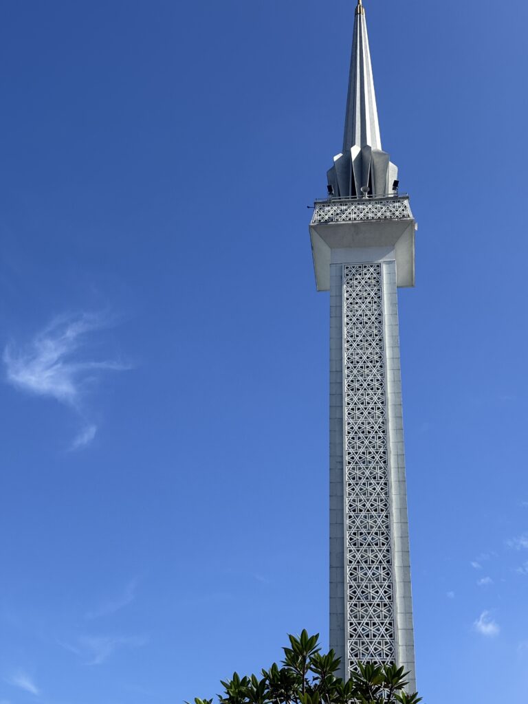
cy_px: 352
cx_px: 264
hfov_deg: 28.0
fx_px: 1058
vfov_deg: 36.8
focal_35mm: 52
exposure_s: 1/2865
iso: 32
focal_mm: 5.96
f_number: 1.6
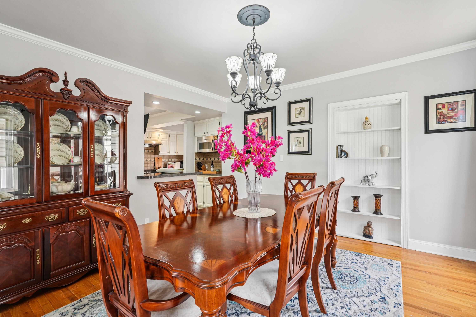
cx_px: 238
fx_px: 212
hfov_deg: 96.7
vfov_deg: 73.7
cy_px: 158
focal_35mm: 16
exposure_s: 1/15
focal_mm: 16
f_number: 8
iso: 400
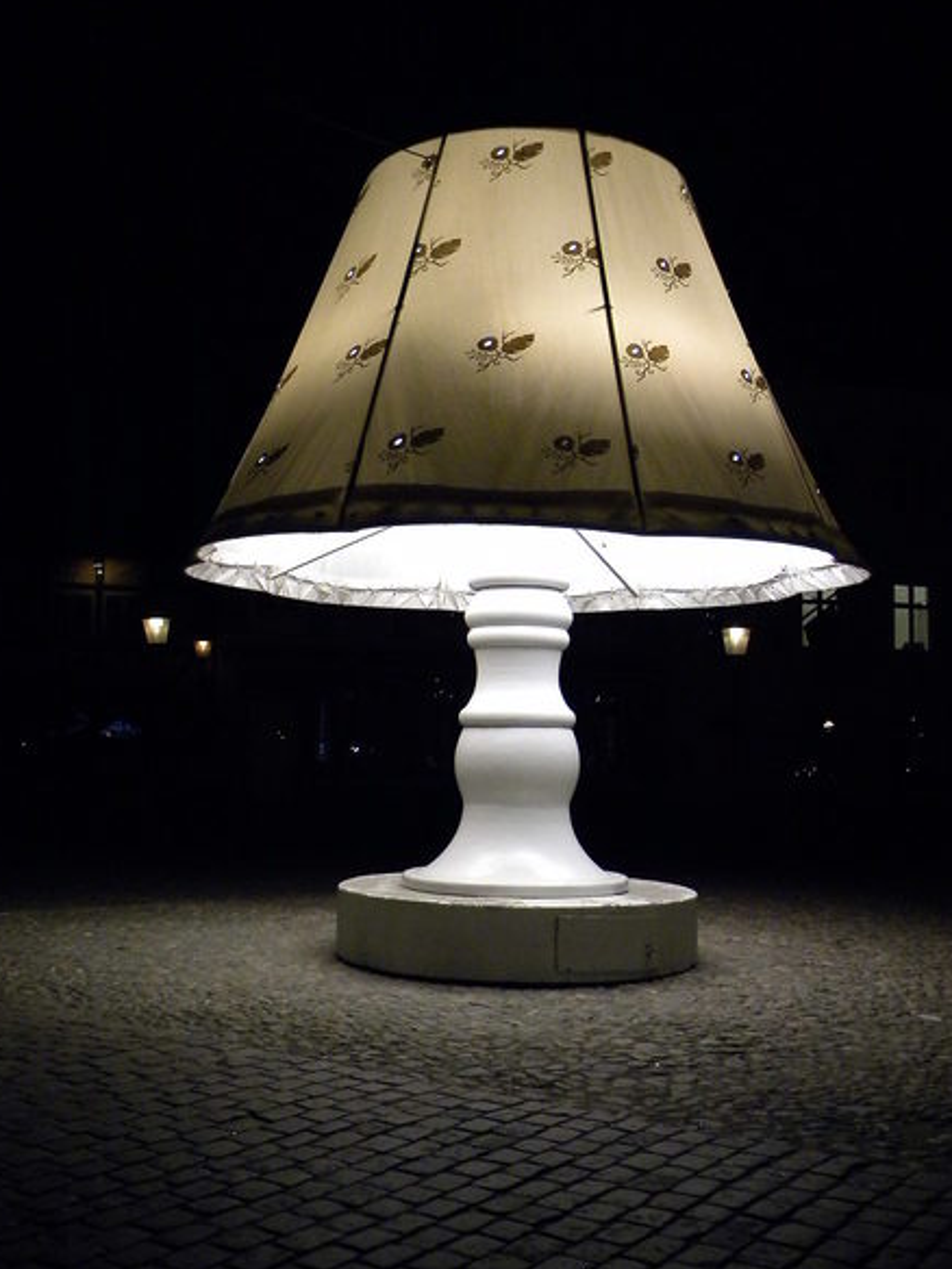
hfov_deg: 38.7
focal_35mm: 37
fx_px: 1357
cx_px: 474
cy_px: 626
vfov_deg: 50.1
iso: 465
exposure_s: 1/142
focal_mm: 6.4
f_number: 3.7
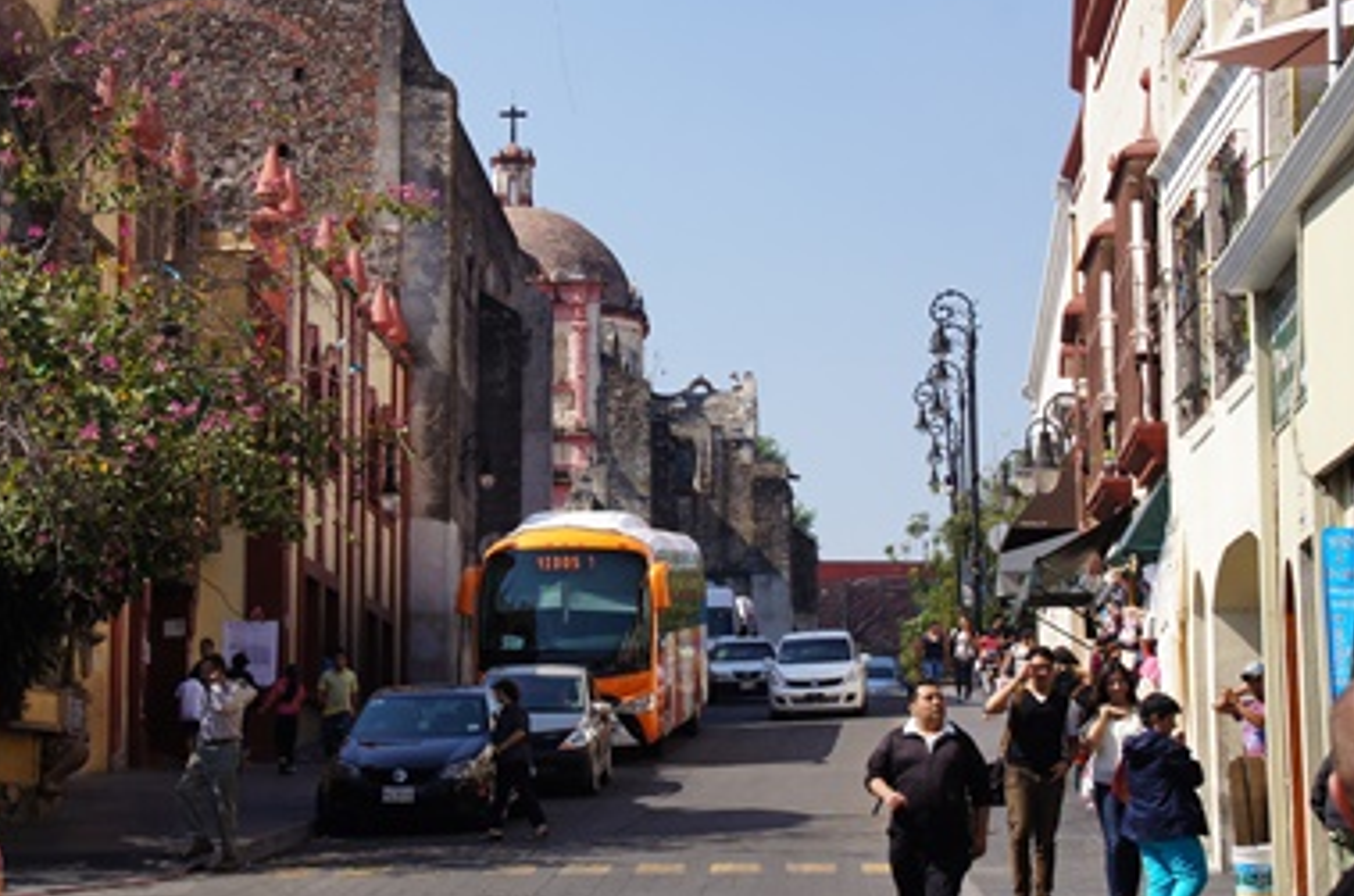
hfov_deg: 21.5
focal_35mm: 95
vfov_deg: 14.3
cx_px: 522
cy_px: 339
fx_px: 3566
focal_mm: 40
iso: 100
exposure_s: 1/125
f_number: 10
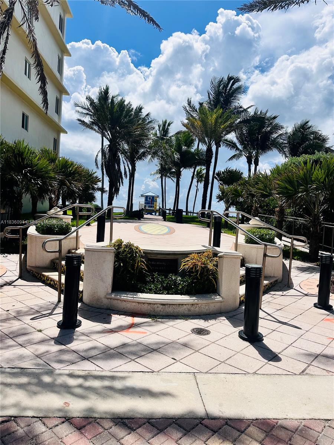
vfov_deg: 71.6
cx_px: 167
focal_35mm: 24
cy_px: 222
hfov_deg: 56.8
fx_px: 309
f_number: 1.78
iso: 80
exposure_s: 1/12048
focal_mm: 6.86
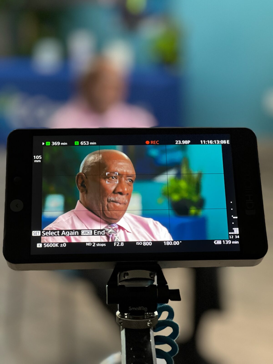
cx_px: 136
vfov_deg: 25.3
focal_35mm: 77
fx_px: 810
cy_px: 182
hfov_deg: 19.1
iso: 400
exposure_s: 1/40
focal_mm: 9
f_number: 2.8
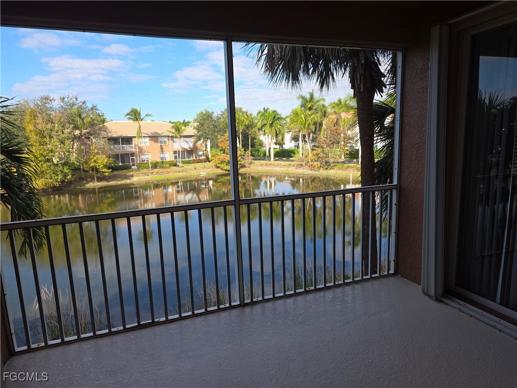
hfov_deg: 73.9
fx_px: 344
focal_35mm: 23
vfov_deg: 58.9
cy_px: 194
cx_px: 258
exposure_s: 1/251
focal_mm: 6.25
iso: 12
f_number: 1.7
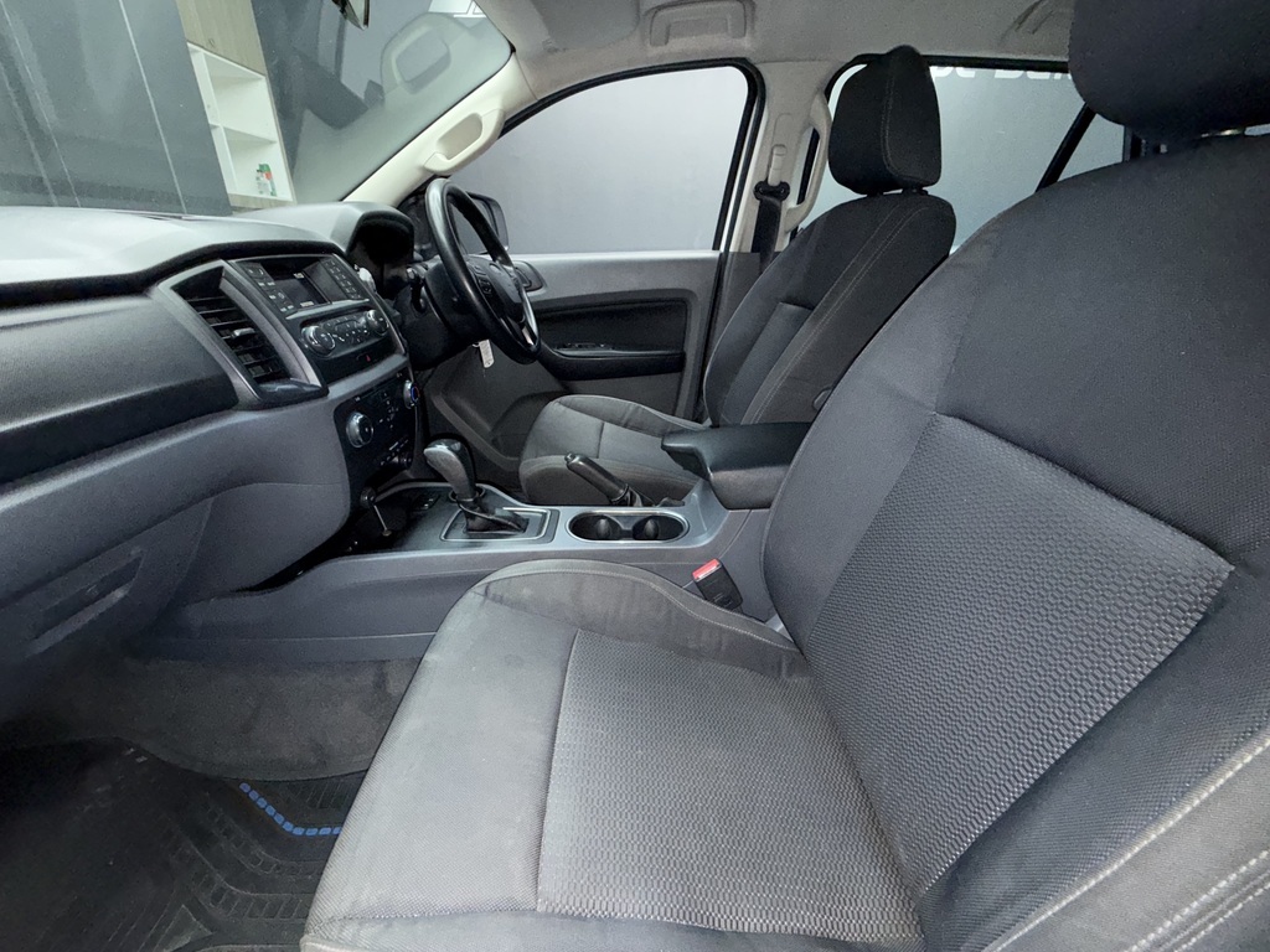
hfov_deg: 102.1
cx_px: 635
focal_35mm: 14
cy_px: 476
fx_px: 514
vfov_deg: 85.7
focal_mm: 2.22
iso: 320
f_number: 2.2
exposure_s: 1/50
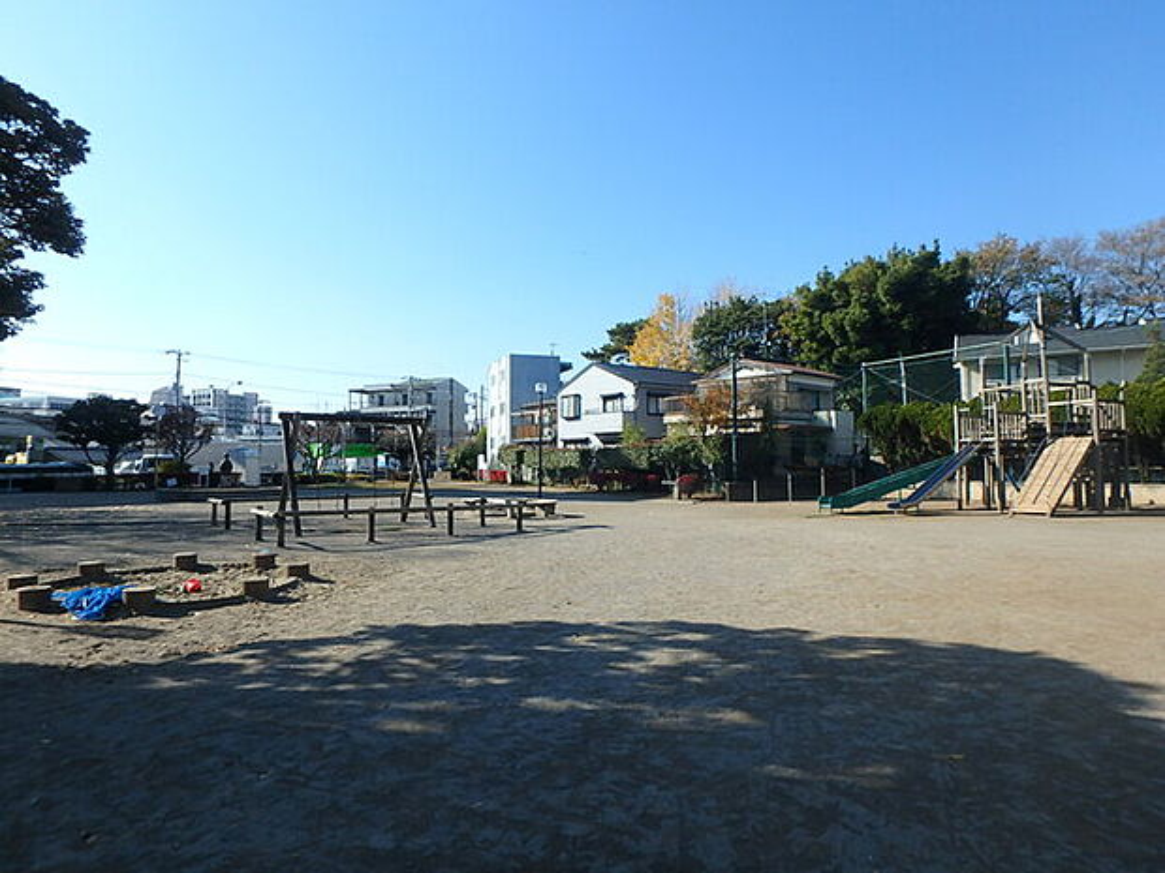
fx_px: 707
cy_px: 436
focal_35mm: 21
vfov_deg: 63.4
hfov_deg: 79.0
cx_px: 582
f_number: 3.5
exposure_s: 1/1000
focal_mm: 3.7
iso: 125
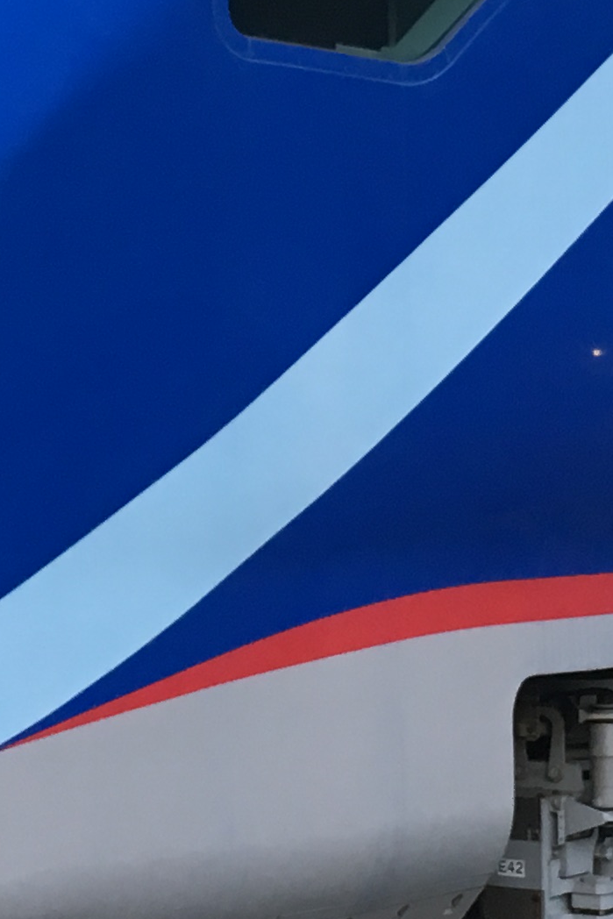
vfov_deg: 17.5
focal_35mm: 116
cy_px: 187
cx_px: 432
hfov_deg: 11.8
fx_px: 2962
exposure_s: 1/30
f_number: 2.2
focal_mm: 4.15
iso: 64
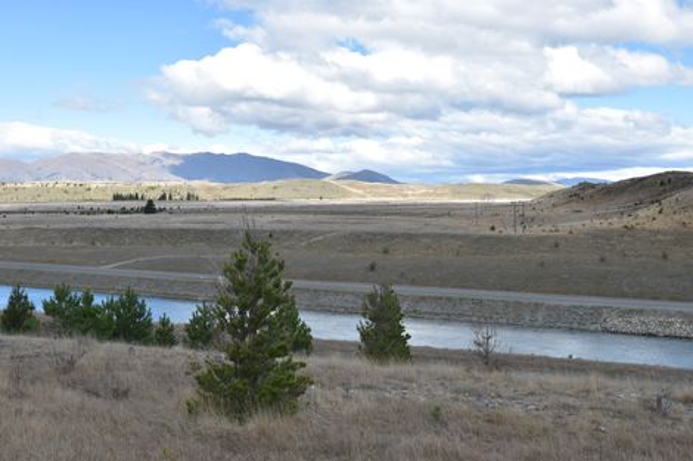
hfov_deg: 53.1
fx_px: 693
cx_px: 346
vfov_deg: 36.8
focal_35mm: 36
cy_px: 230
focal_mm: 24
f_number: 10
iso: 200
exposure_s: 1/400
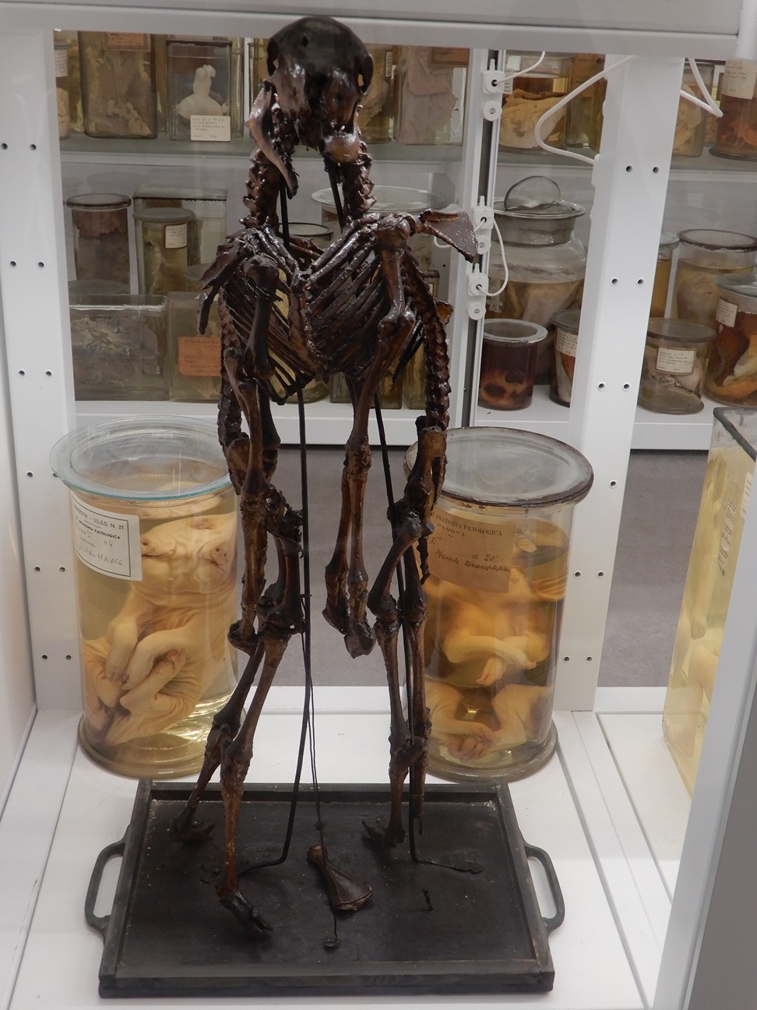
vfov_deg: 44.8
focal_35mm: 42
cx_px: 378
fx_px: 1225
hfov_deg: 34.3
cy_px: 505
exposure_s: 1/30
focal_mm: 7.5
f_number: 4
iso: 160
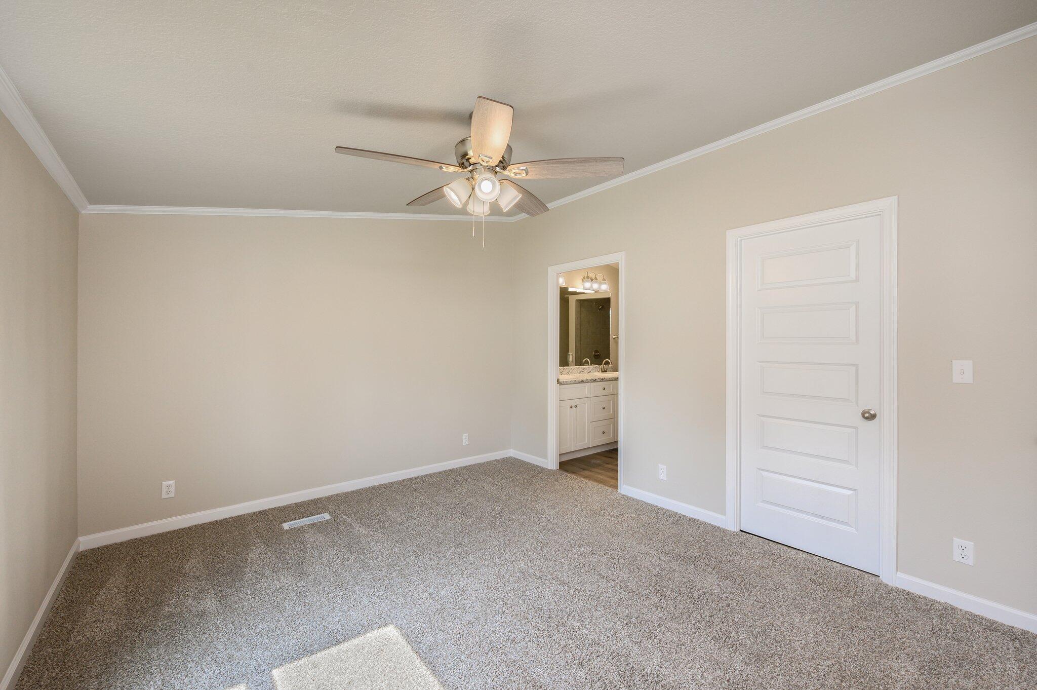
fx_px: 403
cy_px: 345
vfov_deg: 81.1
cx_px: 518
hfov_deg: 104.3
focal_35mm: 14
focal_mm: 14
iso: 320
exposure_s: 1/30
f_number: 9
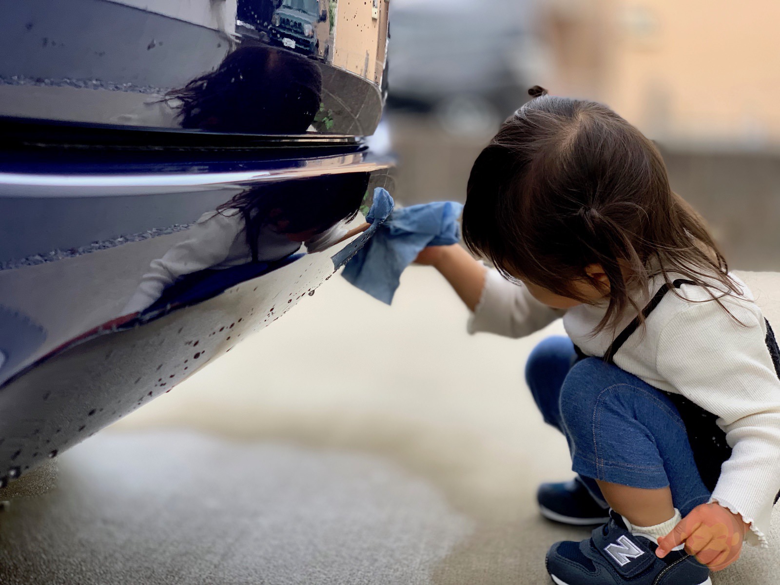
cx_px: 390
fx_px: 1172
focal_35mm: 52
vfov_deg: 28.0
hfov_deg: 36.8
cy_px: 292
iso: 32
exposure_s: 1/122
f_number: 2.4
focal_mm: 6
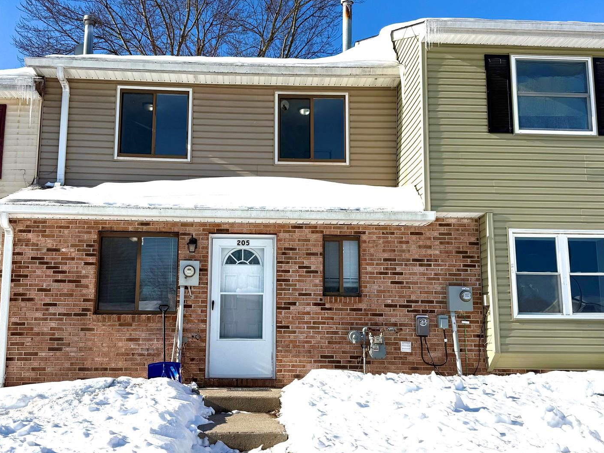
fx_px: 611
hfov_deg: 52.5
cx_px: 264
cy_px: 240
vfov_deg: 40.7
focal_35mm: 35
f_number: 1.78
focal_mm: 6.76
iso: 80
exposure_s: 1/10309
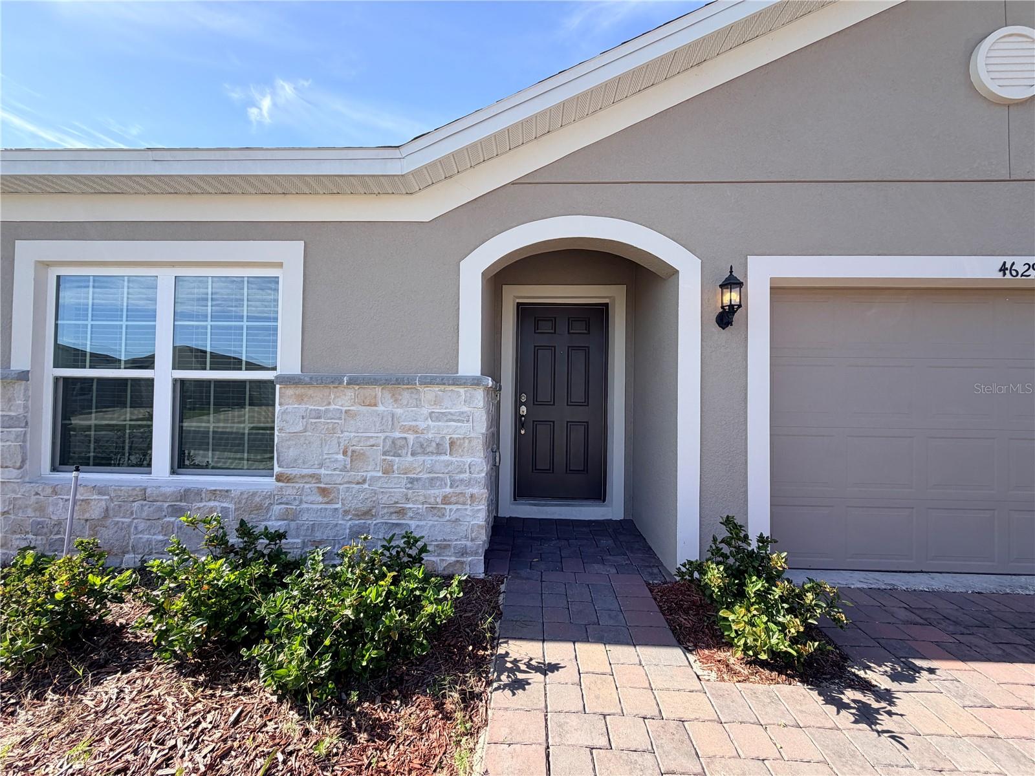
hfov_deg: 102.1
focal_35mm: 14
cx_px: 518
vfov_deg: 85.7
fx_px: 419
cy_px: 388
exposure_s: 1/631
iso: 40
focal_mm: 2.22
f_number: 2.2
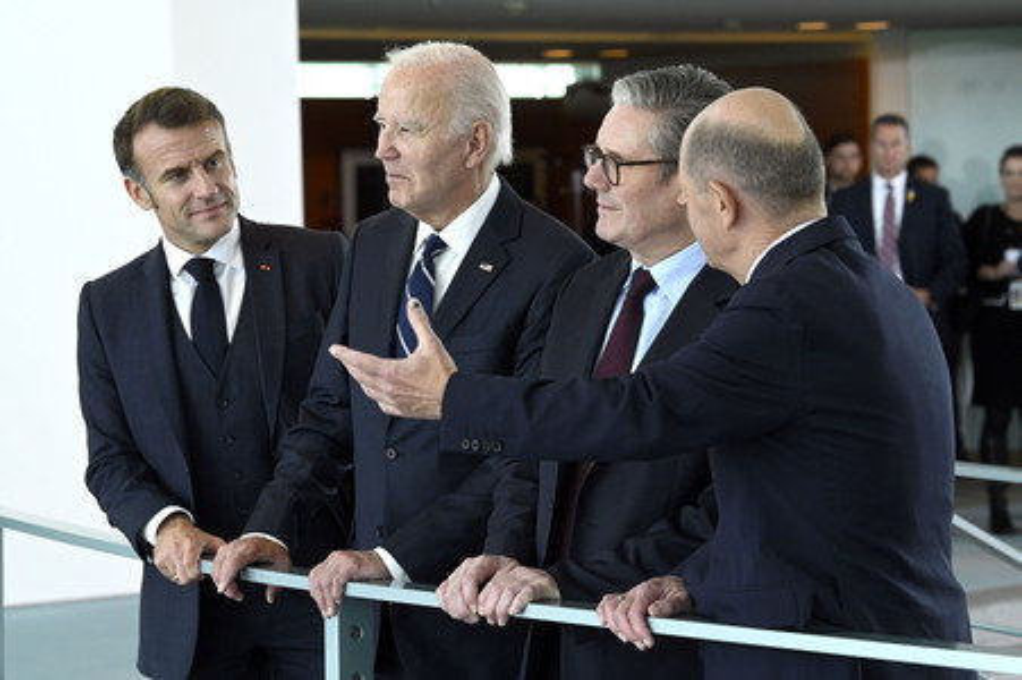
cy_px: 340
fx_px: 3404
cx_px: 511
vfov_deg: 11.4
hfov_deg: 17.1
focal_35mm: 120
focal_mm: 120
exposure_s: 1/640
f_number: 7.1
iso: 4000
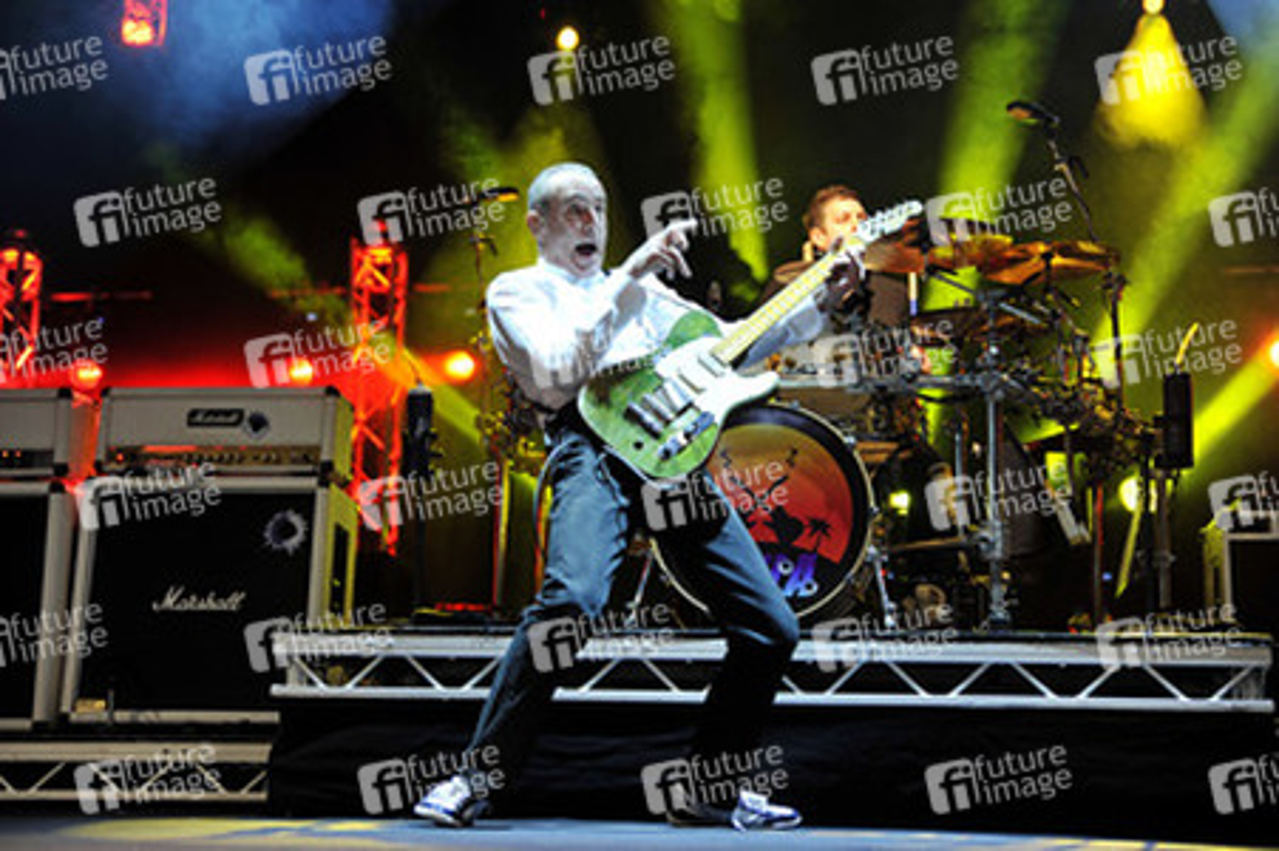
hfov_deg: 35.7
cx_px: 640
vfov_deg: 24.2
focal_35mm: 56
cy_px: 426
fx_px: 1988
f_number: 2.8
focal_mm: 56
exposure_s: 1/100
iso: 400
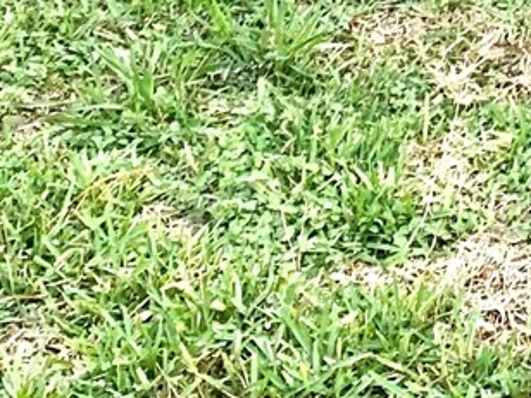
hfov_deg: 11.0
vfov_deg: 7.6
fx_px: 2654
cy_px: -744
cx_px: 767
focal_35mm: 173
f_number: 1.8
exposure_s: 1/673
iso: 25
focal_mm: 4.25
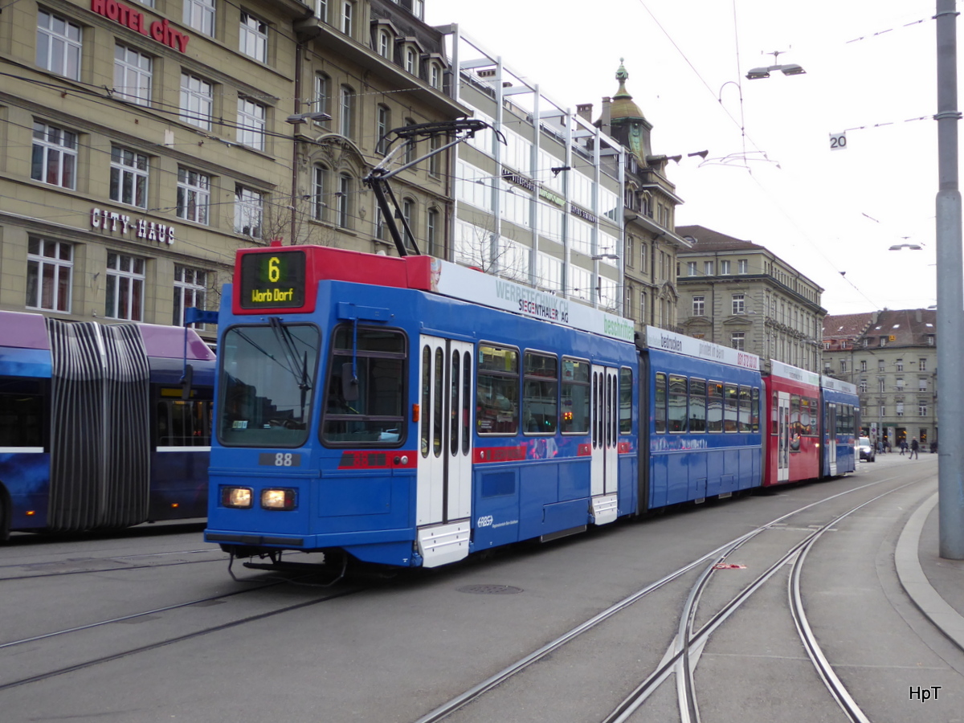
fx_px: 1170
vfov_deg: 34.3
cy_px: 362
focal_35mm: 42
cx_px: 482
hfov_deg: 44.8
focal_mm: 7.2
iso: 200
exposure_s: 1/125
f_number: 3.8
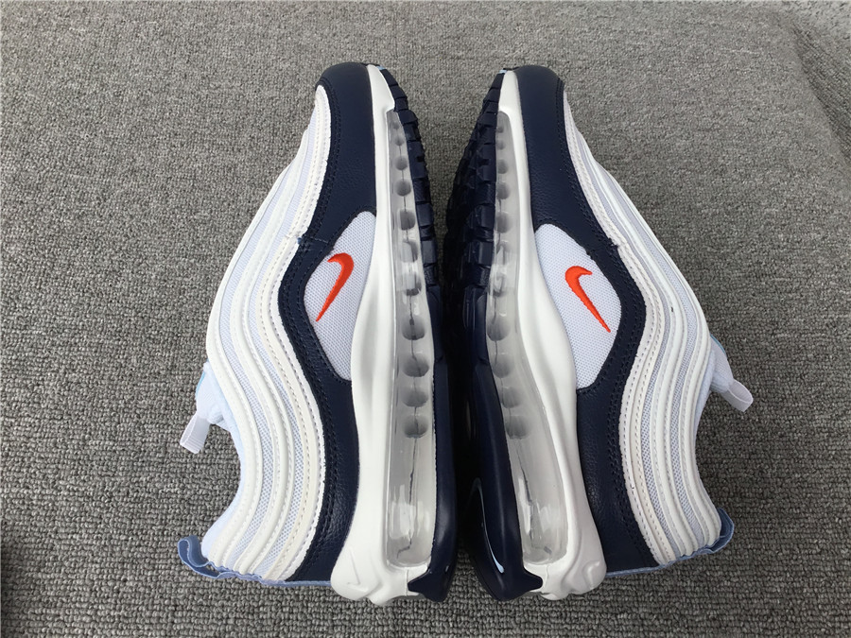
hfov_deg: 58.4
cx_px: 426
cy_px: 319
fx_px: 762
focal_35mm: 31
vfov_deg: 45.4
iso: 25
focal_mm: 3.3
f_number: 2.4
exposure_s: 1/338
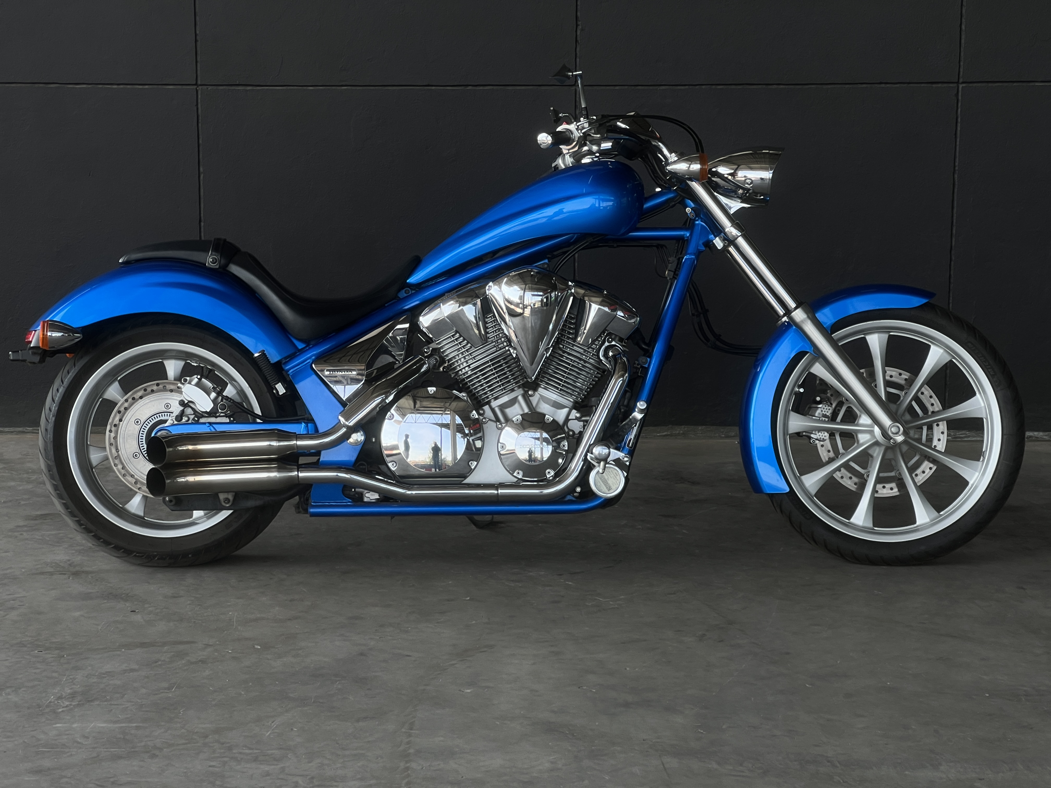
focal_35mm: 77
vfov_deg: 19.1
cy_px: 394
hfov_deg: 25.3
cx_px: 526
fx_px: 2338
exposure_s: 1/103
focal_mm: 9
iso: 32
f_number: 2.8
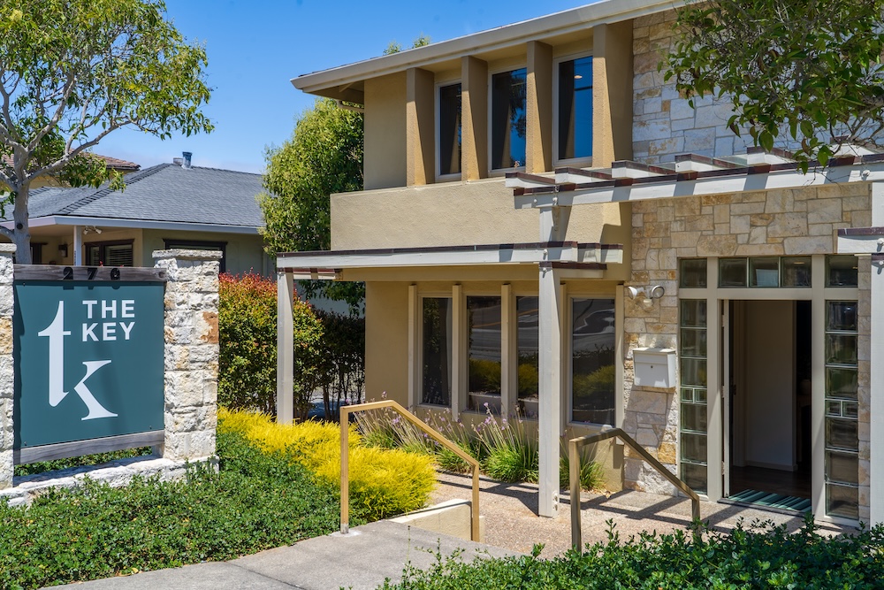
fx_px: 835
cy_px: 295
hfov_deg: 55.8
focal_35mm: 34
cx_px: 442
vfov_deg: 38.9
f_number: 13
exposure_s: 1/320
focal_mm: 34
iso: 100
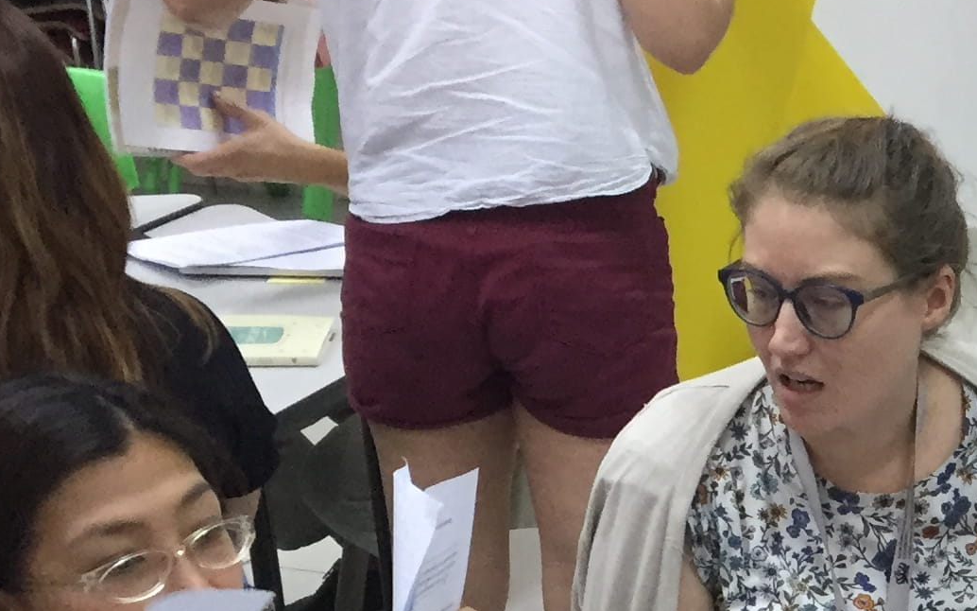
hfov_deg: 19.7
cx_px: 1276
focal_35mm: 97
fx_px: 2582
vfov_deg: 13.0
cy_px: 780
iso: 80
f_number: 2.2
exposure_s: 1/33
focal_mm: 4.15
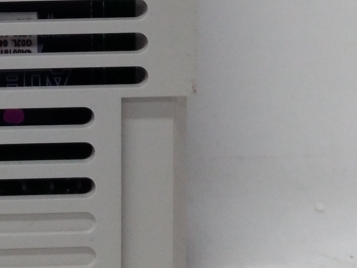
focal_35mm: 111
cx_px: -154
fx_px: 1145
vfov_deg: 12.6
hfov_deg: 16.4
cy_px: -137
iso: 218
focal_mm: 3.79
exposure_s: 1/33
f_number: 2
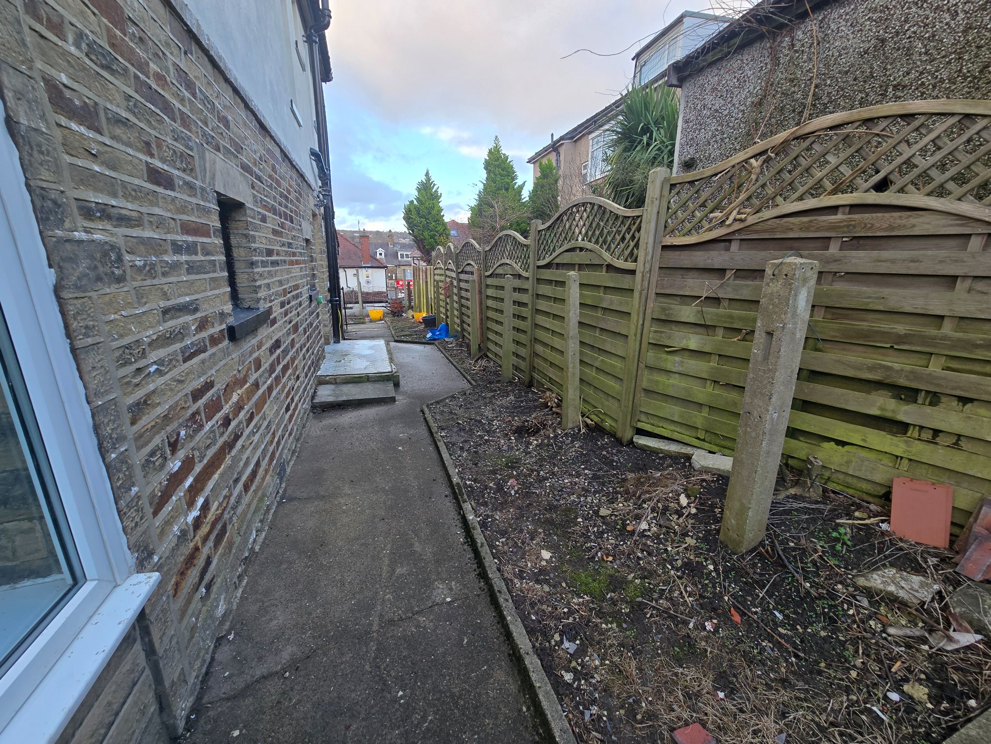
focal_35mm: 13
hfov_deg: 106.2
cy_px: 372
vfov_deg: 89.9
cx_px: 496
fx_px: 372
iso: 50
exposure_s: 1/119
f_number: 2.2
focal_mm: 2.2
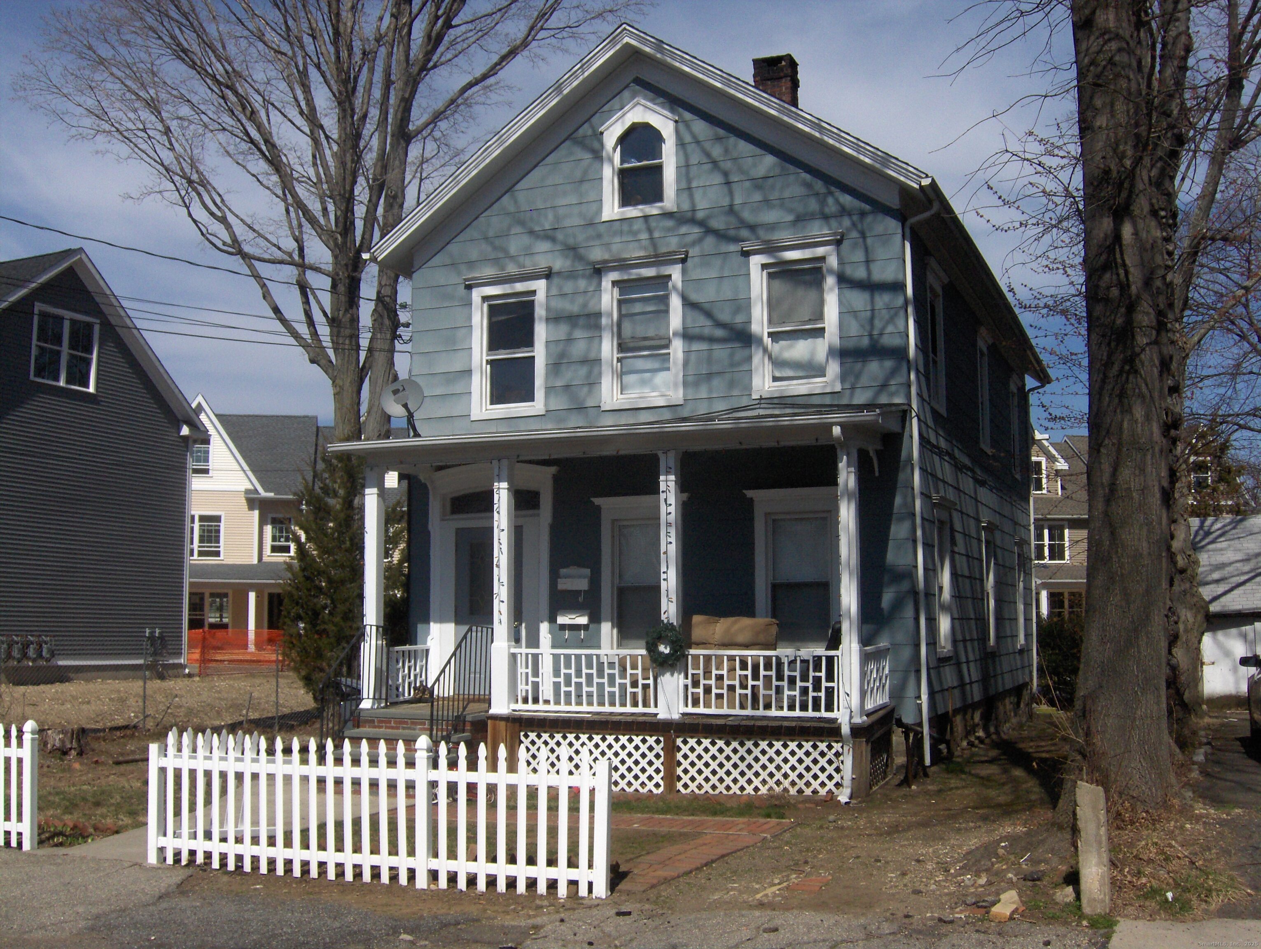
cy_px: 474
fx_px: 1276
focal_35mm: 35
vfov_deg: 40.8
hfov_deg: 52.6
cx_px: 630
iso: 100
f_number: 6.9
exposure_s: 1/1124
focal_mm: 7.5
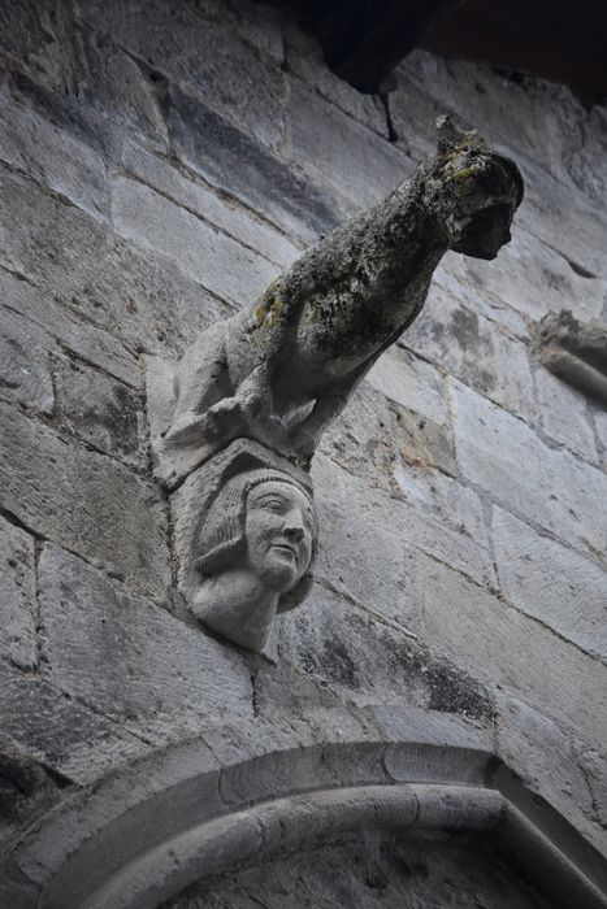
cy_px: 454
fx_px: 5498
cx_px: 304
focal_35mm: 218
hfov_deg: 6.3
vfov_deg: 9.5
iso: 1400
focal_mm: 145
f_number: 5
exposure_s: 1/500
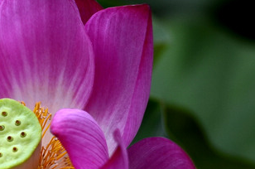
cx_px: -135
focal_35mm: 749
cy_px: 134
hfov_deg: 2.8
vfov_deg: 1.8
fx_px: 5294
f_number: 2.8
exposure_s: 1/1250
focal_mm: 150
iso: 200
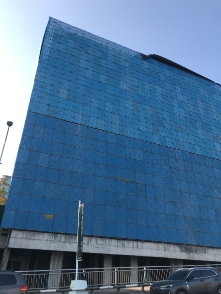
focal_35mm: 28
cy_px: 147
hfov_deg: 49.7
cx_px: 110
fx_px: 238
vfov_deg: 63.5
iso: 20
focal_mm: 3.99
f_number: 1.8
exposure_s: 1/660
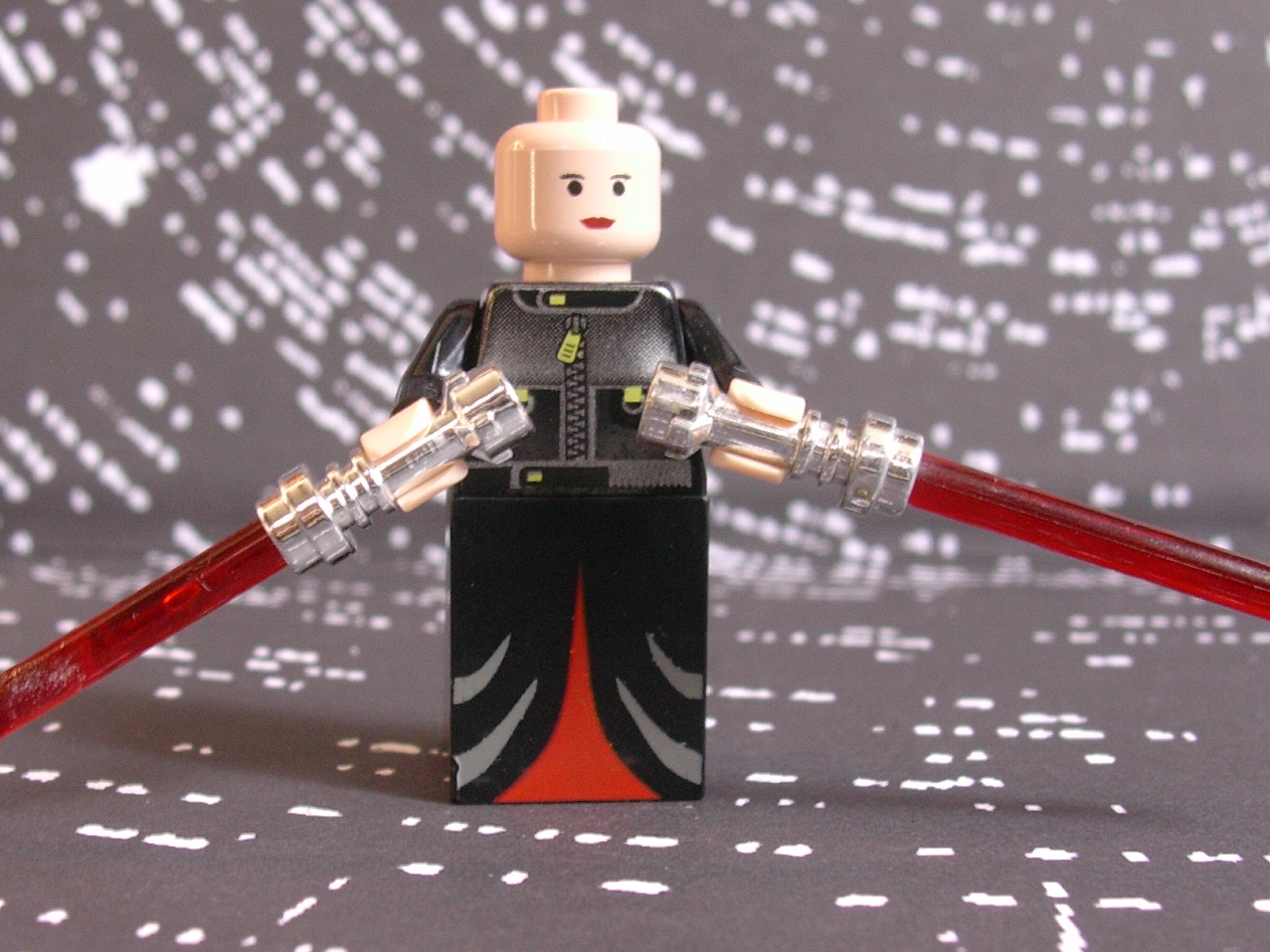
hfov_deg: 33.8
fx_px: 2091
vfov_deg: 25.7
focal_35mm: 57
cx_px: 589
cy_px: 483
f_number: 2.9
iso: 70
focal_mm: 6.7
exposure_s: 1/12.3
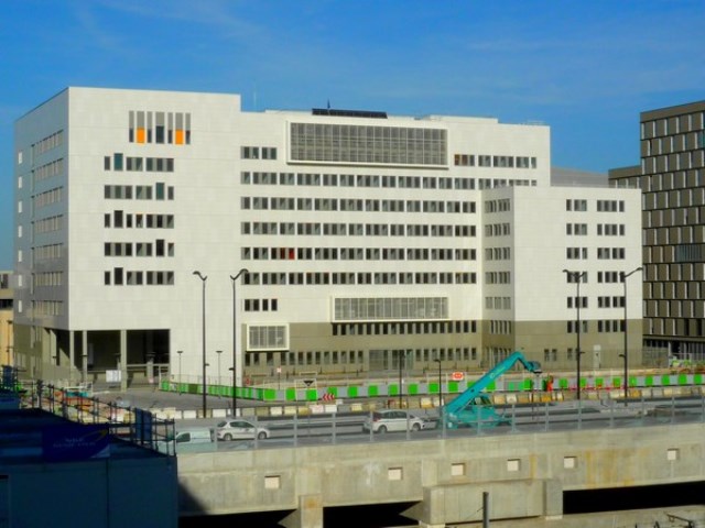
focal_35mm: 72
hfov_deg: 27.0
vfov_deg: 20.4
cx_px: 352
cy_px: 264
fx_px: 1466
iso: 100
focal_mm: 8.8
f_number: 8
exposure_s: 1/800
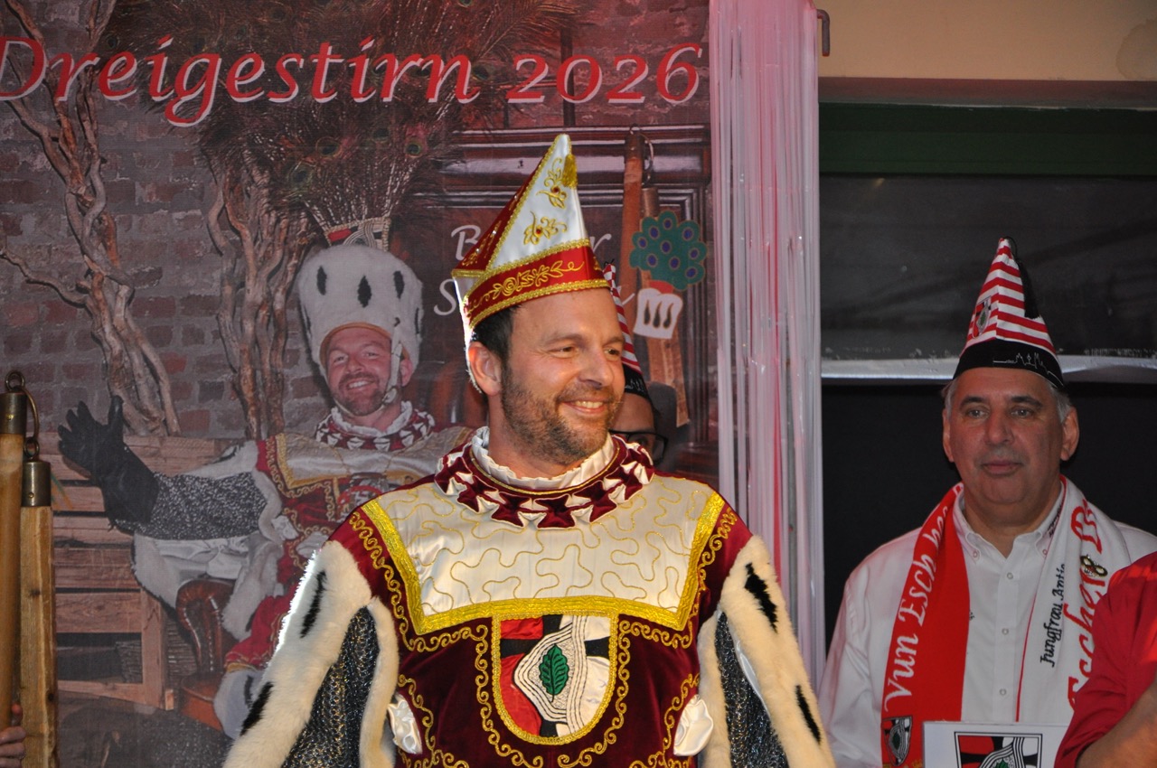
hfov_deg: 13.1
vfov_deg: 8.7
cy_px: 384
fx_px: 5055
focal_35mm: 158
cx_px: 578
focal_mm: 105
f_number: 5.6
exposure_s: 1/60
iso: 800
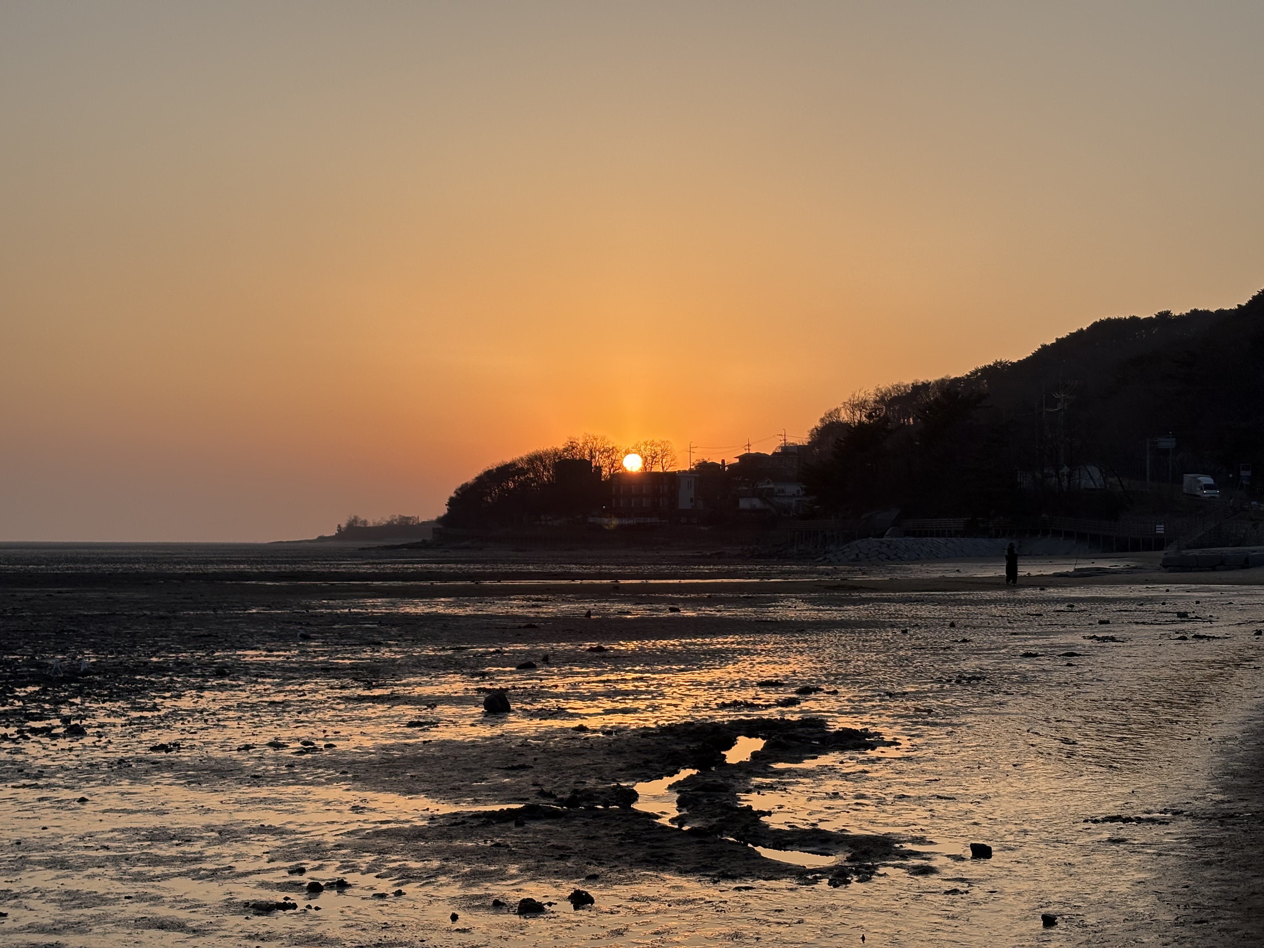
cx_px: 632
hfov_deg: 36.8
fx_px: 1899
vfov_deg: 28.0
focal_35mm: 52
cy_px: 474
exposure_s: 1/2141
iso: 32
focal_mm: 5.96
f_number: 1.6
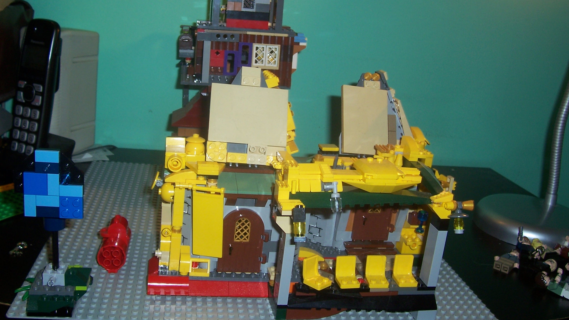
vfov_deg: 31.0
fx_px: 573
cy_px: 109
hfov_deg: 52.8
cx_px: 283
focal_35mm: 38
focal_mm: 5.6
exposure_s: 1/60
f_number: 2.7
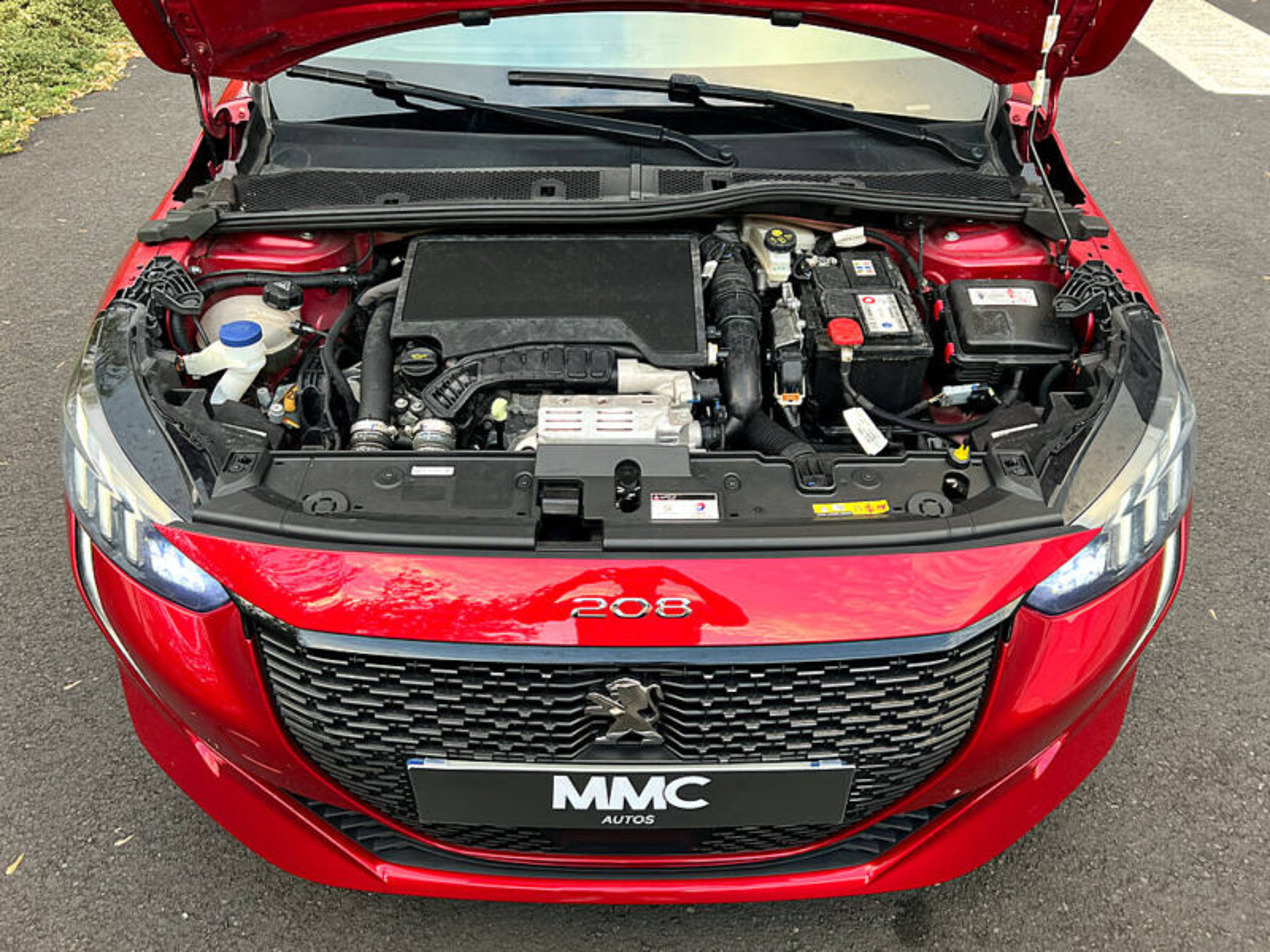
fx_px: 954
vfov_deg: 53.1
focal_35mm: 26
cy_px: 476
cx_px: 635
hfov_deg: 67.3
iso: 125
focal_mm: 5.7
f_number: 1.5
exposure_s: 1/113
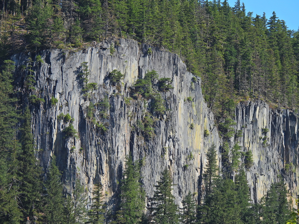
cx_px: 150
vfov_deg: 3.9
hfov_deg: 5.2
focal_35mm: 380
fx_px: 3282
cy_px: 112
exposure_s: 1/500
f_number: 5
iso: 100
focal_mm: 67.8
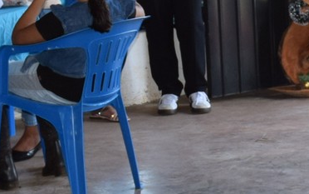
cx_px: 415
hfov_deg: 11.0
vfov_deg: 7.1
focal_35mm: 184
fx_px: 1554
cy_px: 126
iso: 560
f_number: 5.6
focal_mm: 25
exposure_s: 1/125
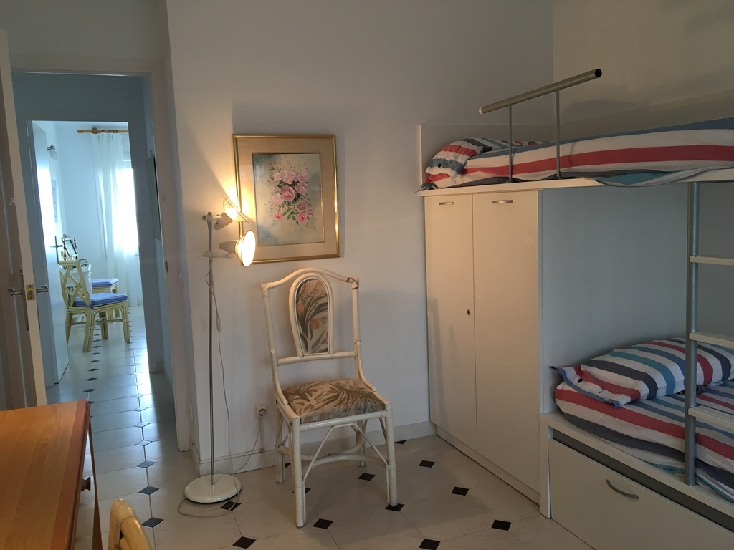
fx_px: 615
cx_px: 367
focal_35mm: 29
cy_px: 275
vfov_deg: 48.2
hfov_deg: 61.7
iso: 32
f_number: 2.2
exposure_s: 1/33
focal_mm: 4.15
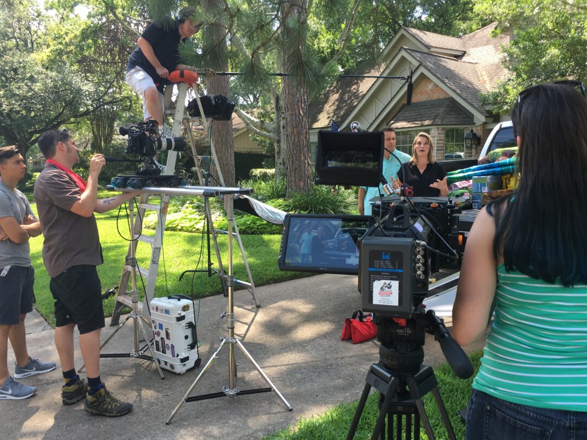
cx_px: 291
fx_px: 543
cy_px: 230
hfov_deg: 56.8
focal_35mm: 32
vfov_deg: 44.1
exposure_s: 1/189
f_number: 2.2
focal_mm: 4.15
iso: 25
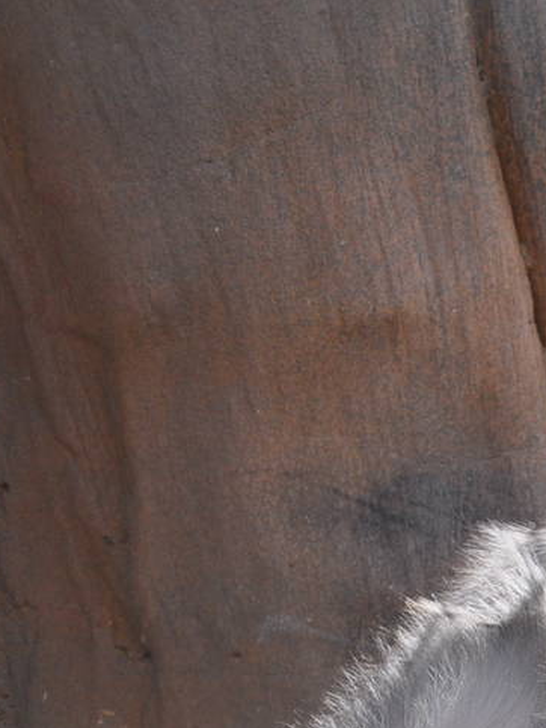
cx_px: 923
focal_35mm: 315
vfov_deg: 6.3
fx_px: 6628
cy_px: 765
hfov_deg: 4.7
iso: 400
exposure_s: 1/500
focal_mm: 66
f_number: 5.3
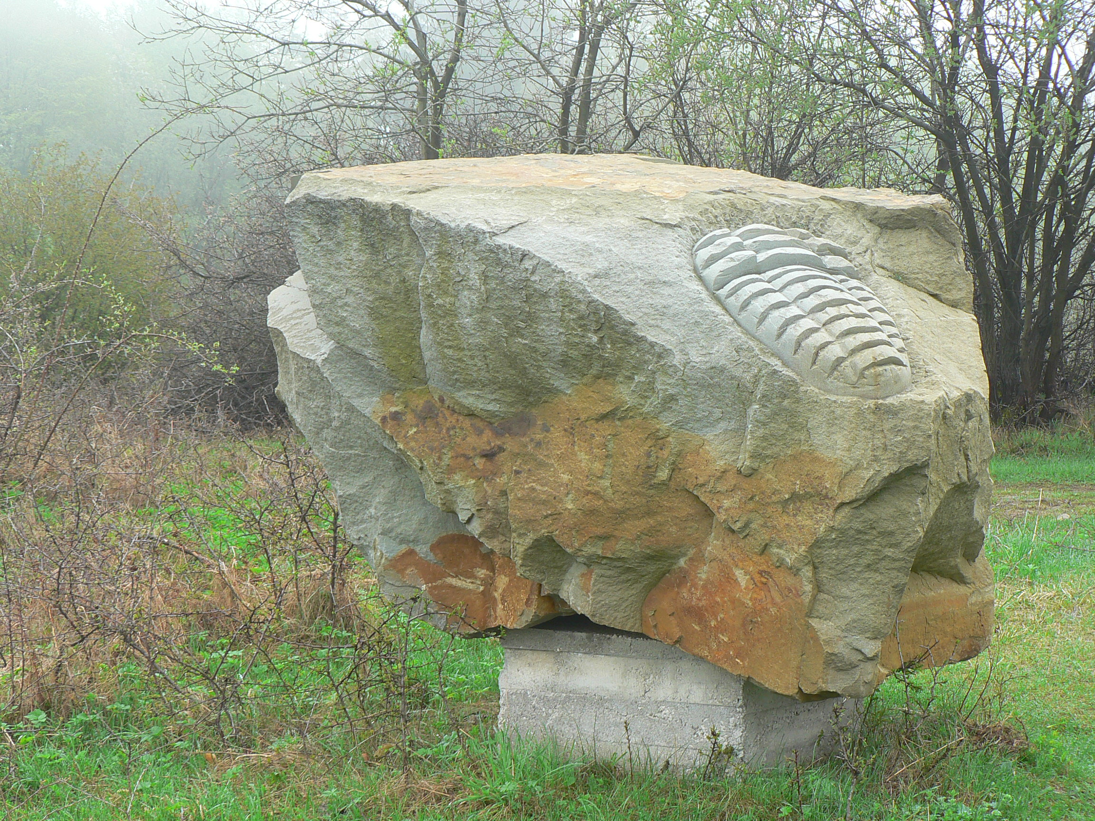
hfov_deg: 25.0
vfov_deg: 18.9
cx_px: 548
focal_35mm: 78
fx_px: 2467
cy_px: 410
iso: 64
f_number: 3.6
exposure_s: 1/100
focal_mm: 13.4
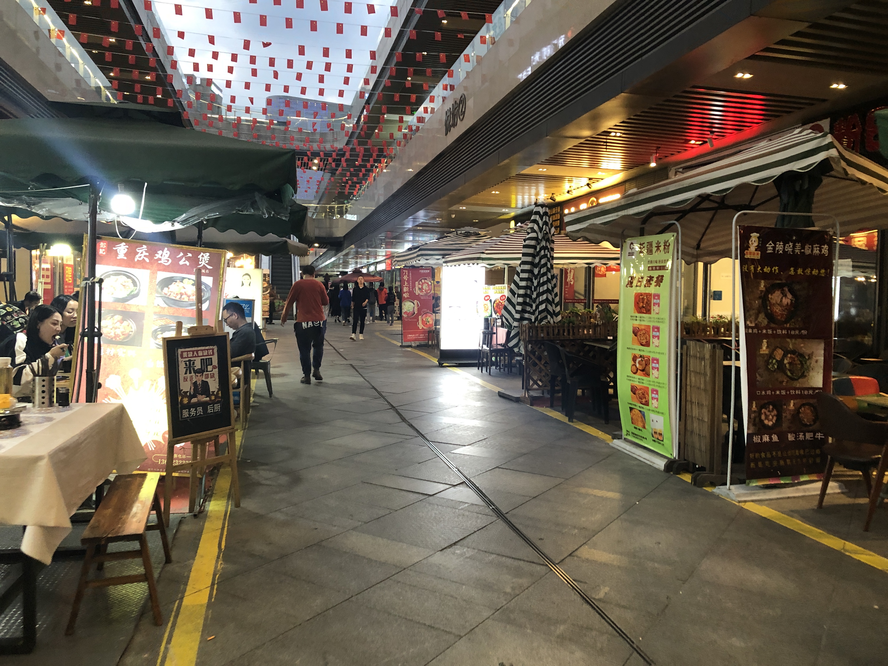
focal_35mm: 28
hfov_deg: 63.4
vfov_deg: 49.7
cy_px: 333
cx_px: 444
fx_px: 718
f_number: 1.8
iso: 80
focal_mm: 3.99
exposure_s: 1/17
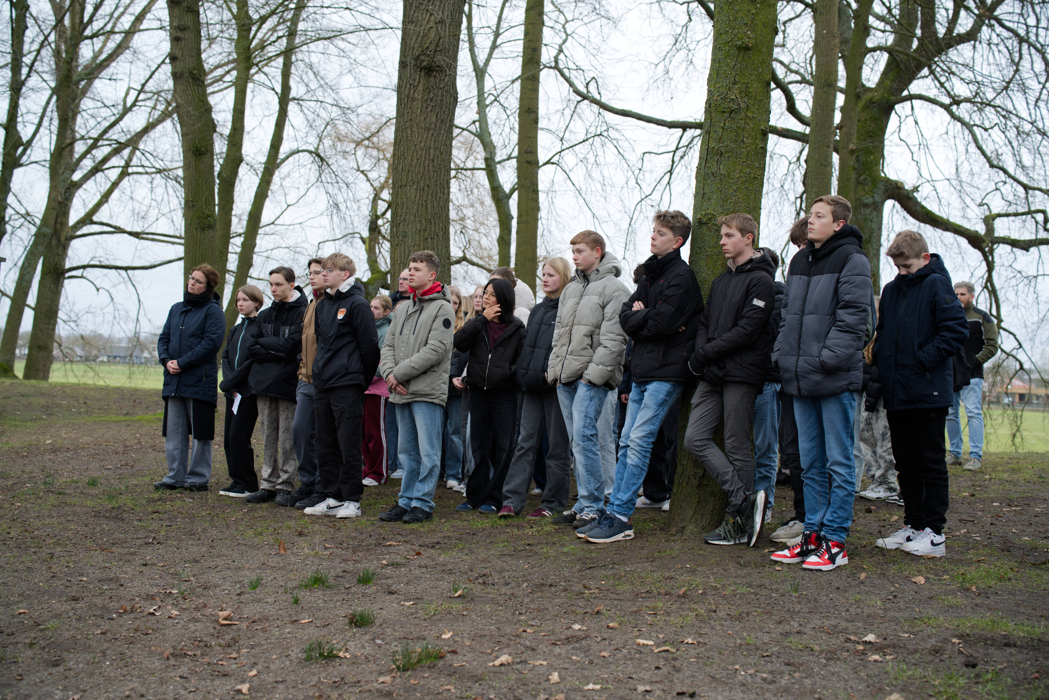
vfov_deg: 32.6
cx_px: 524
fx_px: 1195
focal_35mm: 41
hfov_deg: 47.4
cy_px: 350
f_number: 3.2
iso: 400
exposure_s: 1/125
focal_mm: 41
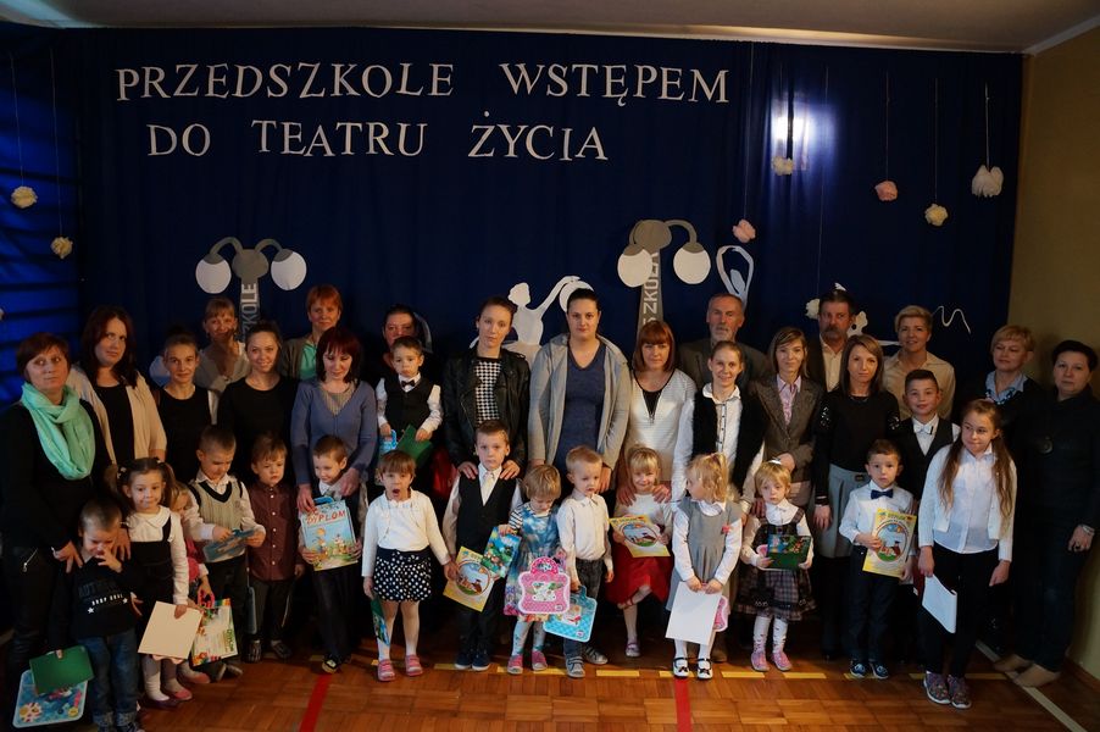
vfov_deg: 47.9
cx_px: 550
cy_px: 366
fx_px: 824
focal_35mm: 27
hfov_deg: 67.4
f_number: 4
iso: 1600
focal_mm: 18
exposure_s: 1/60
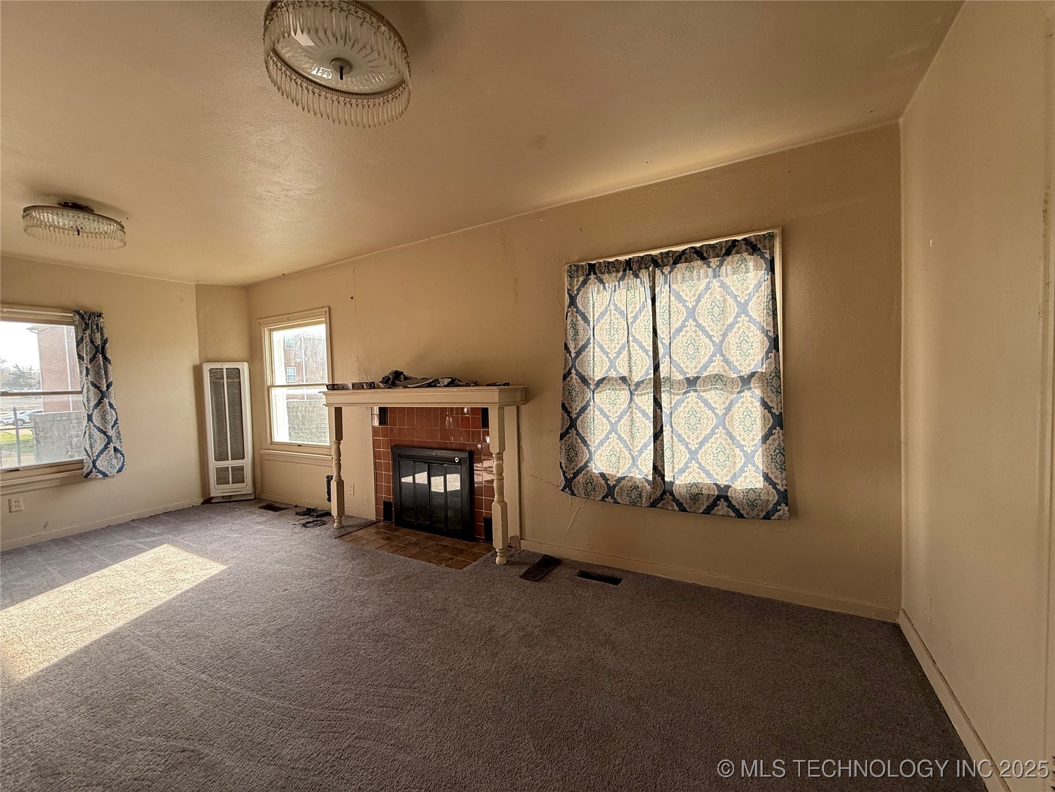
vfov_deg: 85.7
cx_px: 528
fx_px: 427
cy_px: 396
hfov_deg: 102.1
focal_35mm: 14
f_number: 2.2
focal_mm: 2.22
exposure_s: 1/99
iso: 64
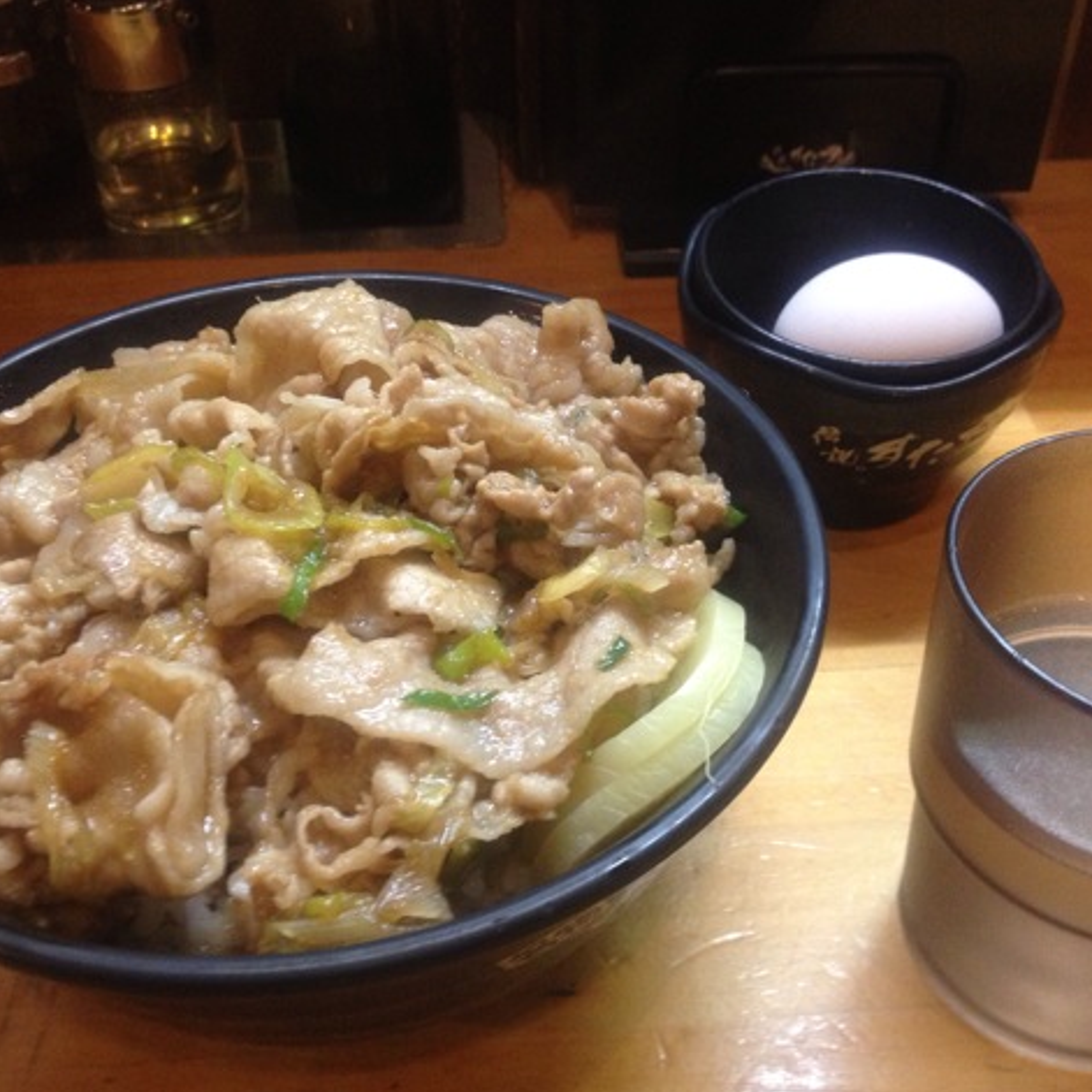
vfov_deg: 40.0
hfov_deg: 40.0
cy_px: 552
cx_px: 575
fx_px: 1499
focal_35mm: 42
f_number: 2.4
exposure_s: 1/20
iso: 250
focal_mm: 4.28
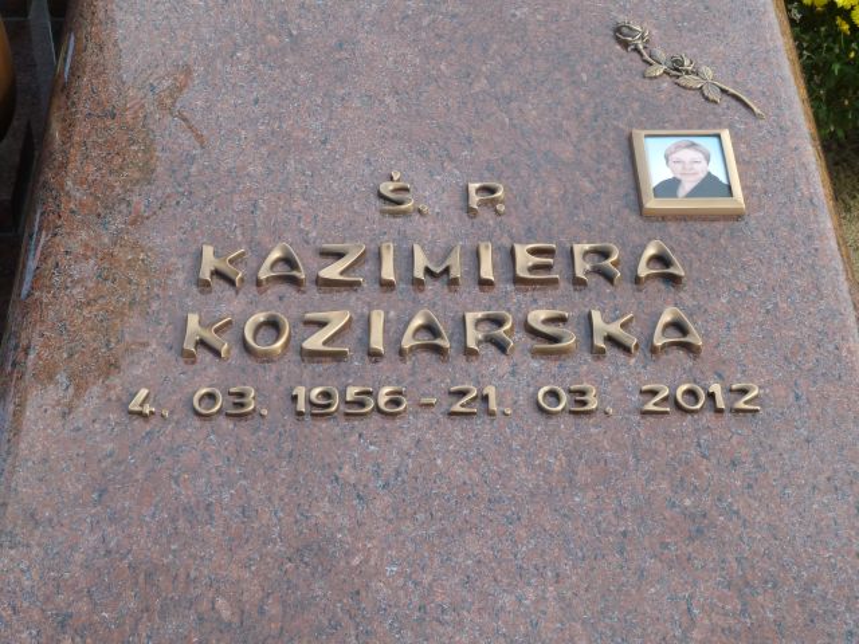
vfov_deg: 18.9
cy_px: 322
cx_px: 430
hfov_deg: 25.0
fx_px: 1936
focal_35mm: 78
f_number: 4.2
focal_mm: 12.8
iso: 80
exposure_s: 1/160
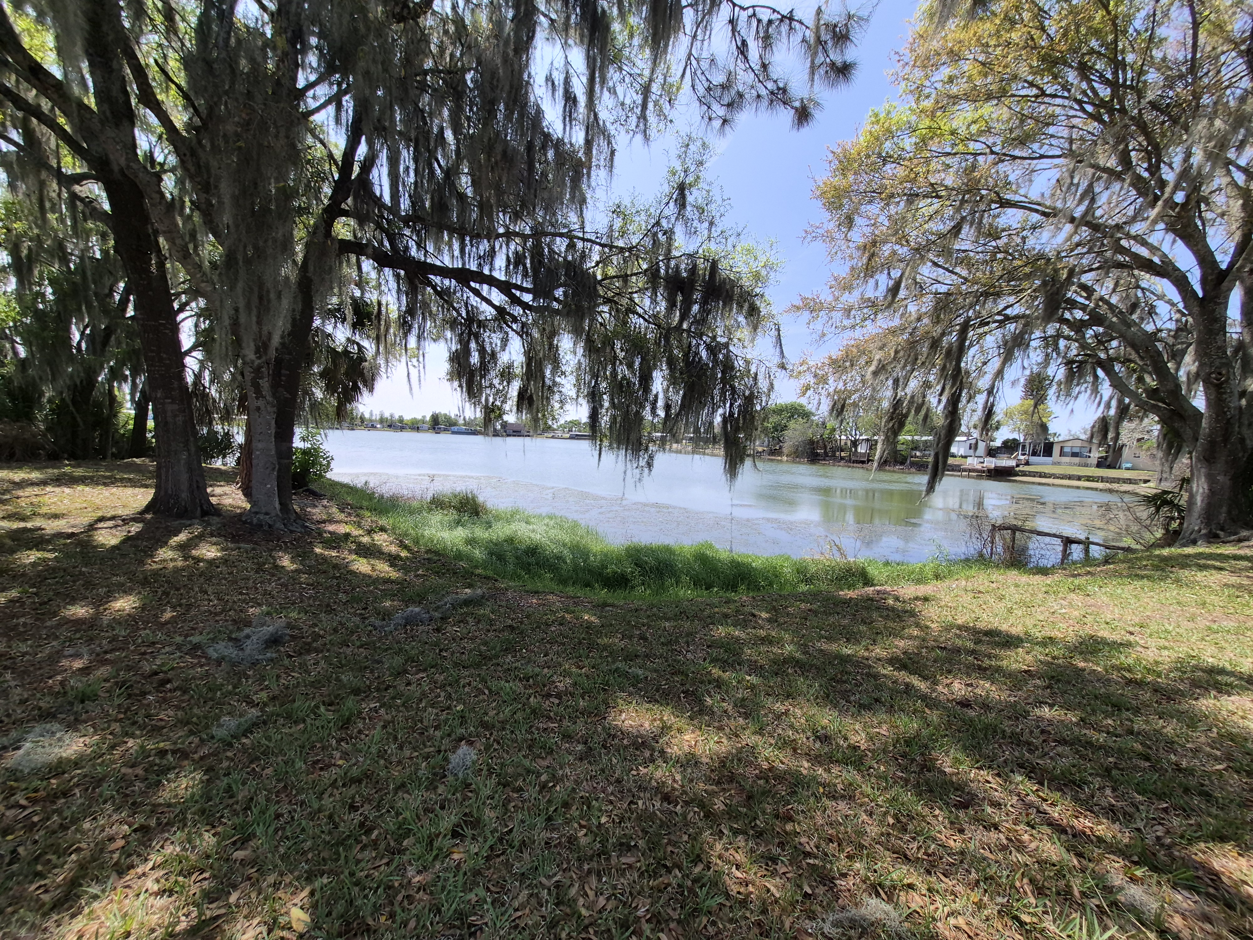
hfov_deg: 106.2
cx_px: 626
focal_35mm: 13
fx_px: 471
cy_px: 470
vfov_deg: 89.9
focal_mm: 1.74
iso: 40
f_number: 2.2
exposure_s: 1/1440
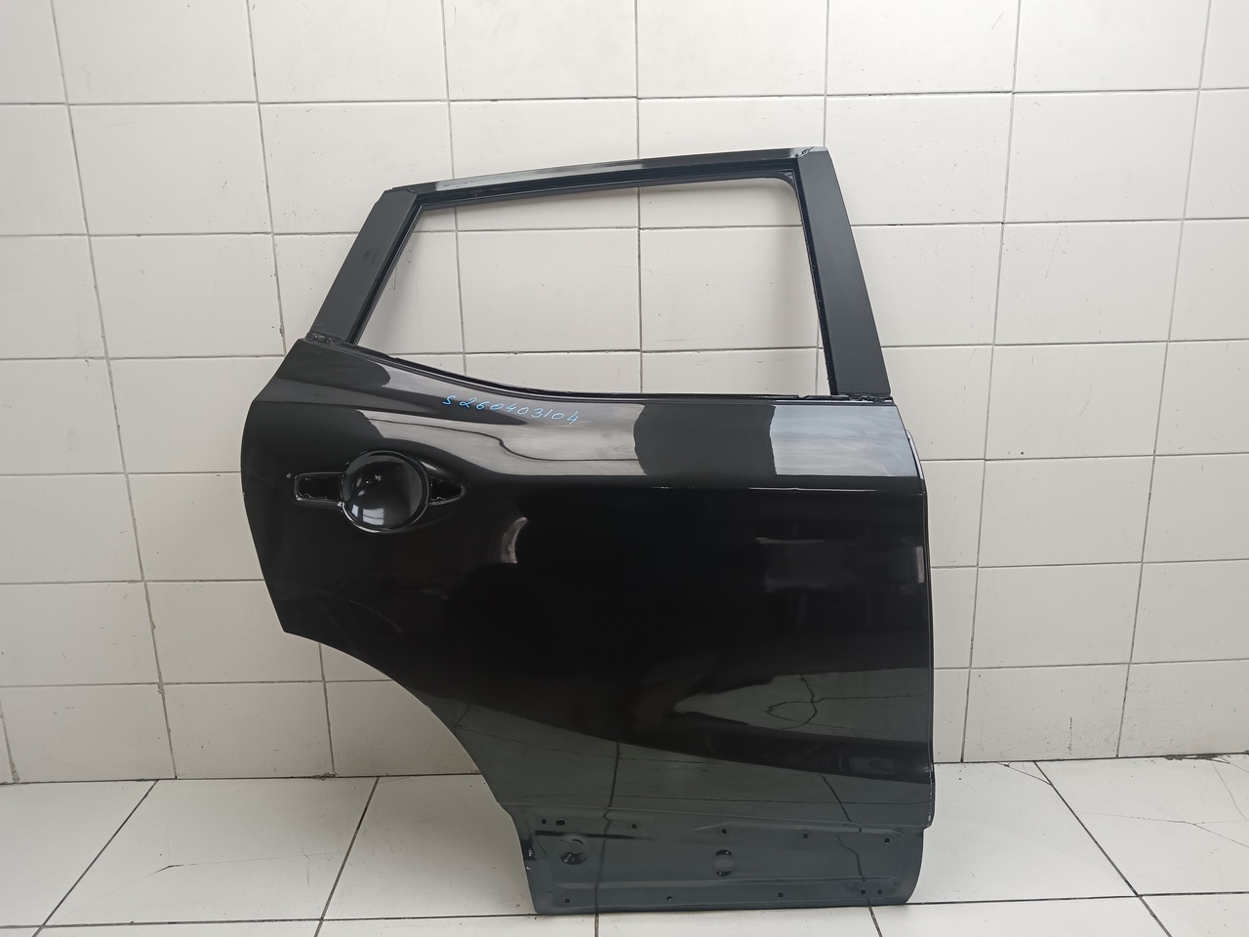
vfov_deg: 51.4
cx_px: 624
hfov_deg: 65.3
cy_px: 468
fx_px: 974
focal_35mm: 27
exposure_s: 1/100
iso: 327
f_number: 1.9
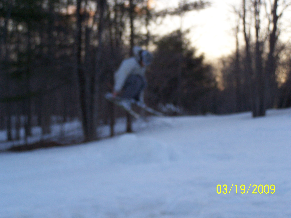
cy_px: 109
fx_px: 689
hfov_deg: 23.8
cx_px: 146
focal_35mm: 82
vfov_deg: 18.0
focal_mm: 13.7
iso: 140
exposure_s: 1/180
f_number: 3.2
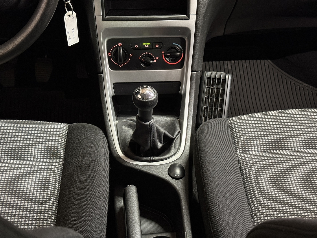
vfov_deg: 30.3
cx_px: 158
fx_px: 440
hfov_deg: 39.7
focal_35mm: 48
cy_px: 119
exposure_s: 1/40
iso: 400
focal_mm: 6.76
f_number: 1.78
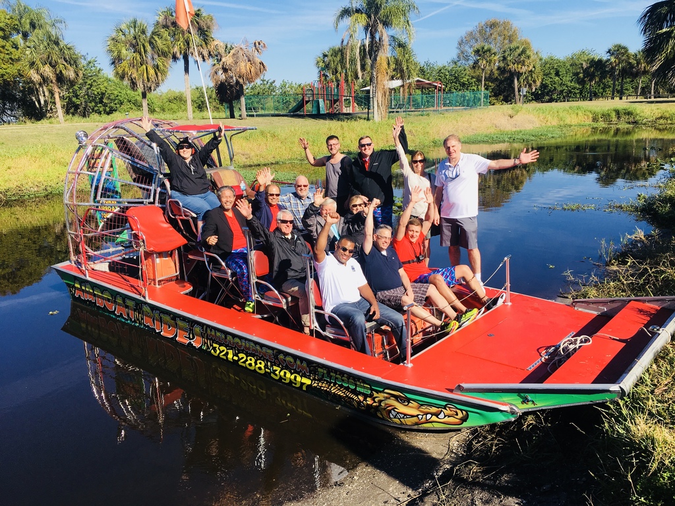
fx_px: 565
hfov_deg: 61.7
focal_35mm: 29
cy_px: 253
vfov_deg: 48.2
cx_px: 338
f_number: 2.2
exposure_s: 1/1479
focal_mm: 4.15
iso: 25
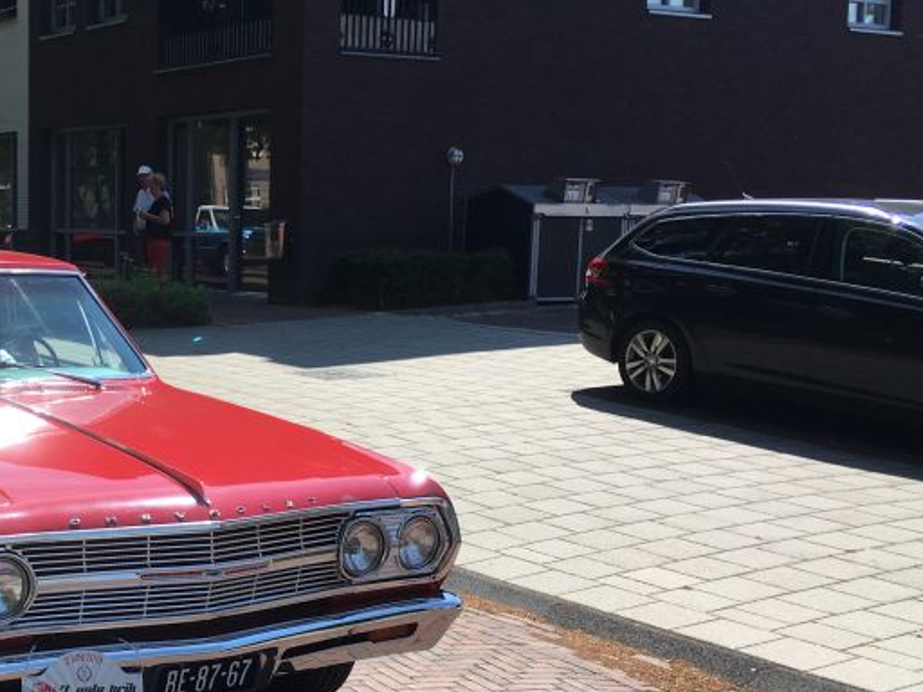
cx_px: 105
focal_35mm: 58
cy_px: 409
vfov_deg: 25.2
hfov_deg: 31.8
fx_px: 1547
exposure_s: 1/986
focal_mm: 4.15
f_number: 2.2
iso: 25
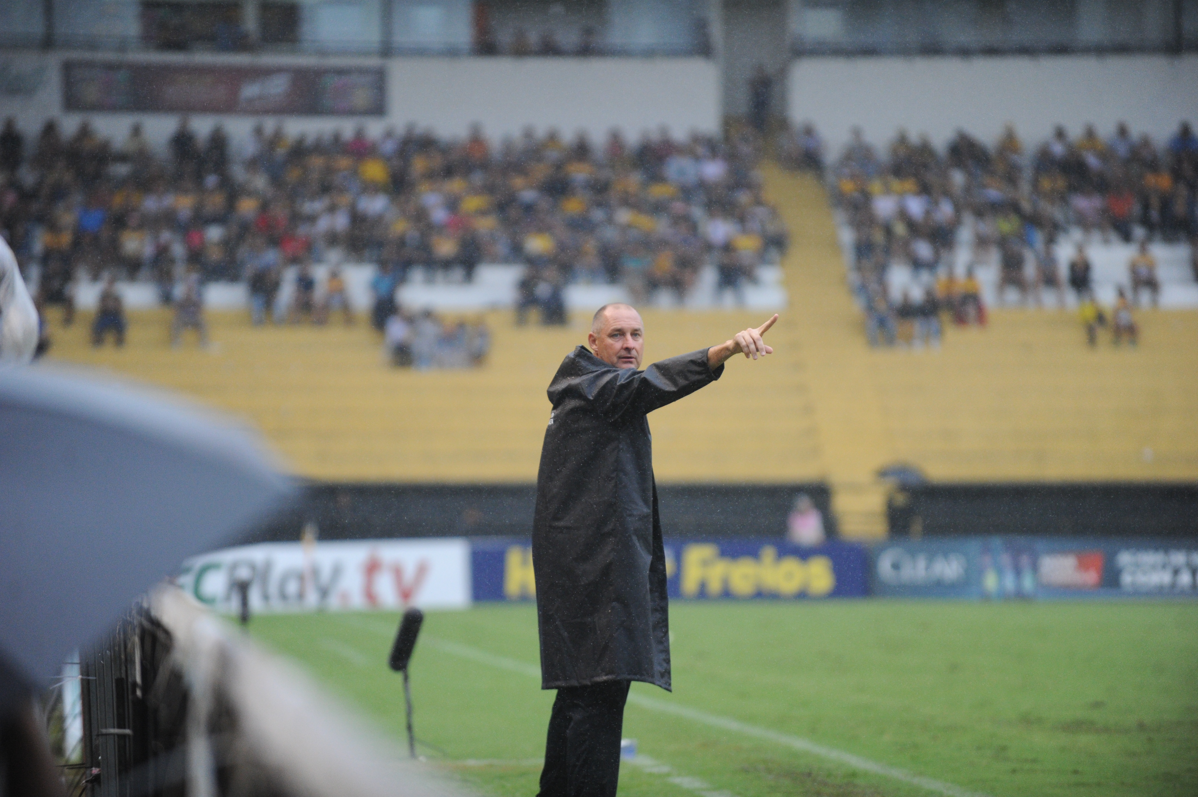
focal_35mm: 200
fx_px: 6651
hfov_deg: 10.3
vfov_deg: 6.9
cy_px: 398
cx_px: 599
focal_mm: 200
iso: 3200
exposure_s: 1/2500
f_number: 2.8
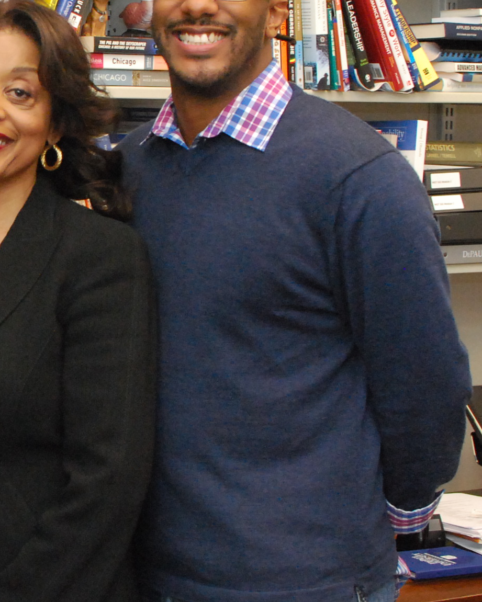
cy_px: 283
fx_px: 2214
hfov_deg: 12.1
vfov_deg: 15.5
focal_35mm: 124
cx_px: -107
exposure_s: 1/60
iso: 1600
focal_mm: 35
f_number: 7.1
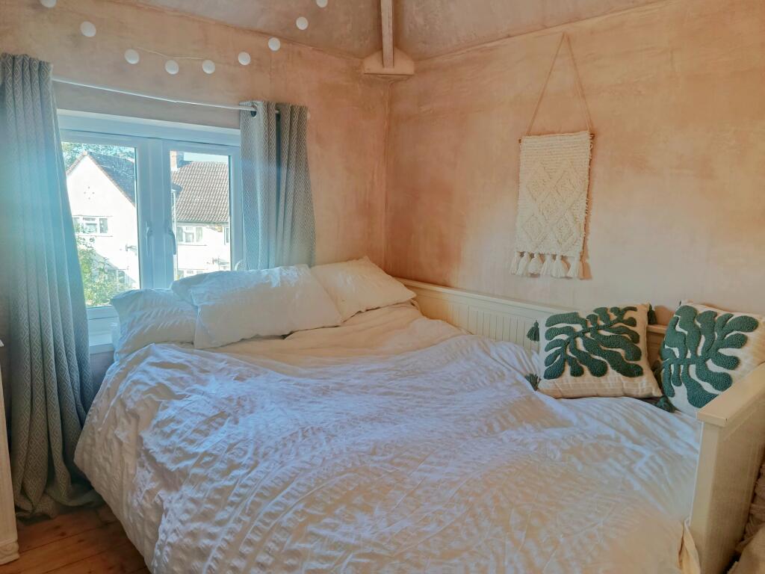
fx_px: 530
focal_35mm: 24
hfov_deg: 71.6
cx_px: 382
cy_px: 287
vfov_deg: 56.8
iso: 539
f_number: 1.7
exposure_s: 1/100
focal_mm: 5.24
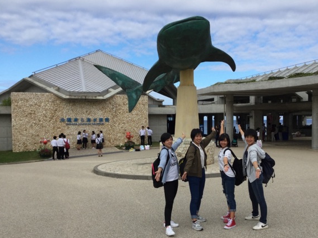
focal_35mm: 35
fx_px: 321
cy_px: 133
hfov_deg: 52.5
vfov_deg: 40.6
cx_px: 178
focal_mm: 3.3
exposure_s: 1/1314
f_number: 2.4
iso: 25
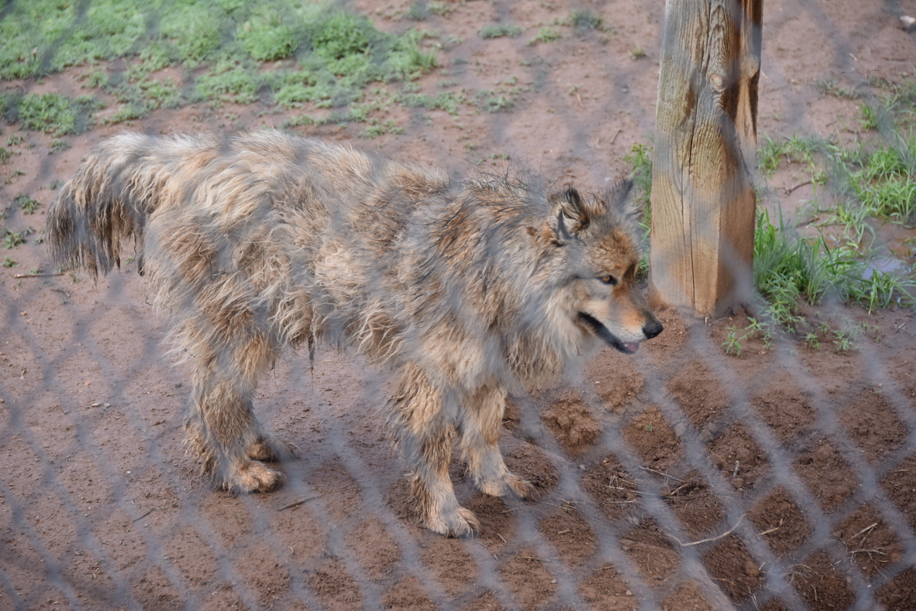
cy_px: 306
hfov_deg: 13.6
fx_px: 3842
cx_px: 457
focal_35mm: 151
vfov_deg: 9.1
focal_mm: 150
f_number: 5.6
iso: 450
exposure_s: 1/320
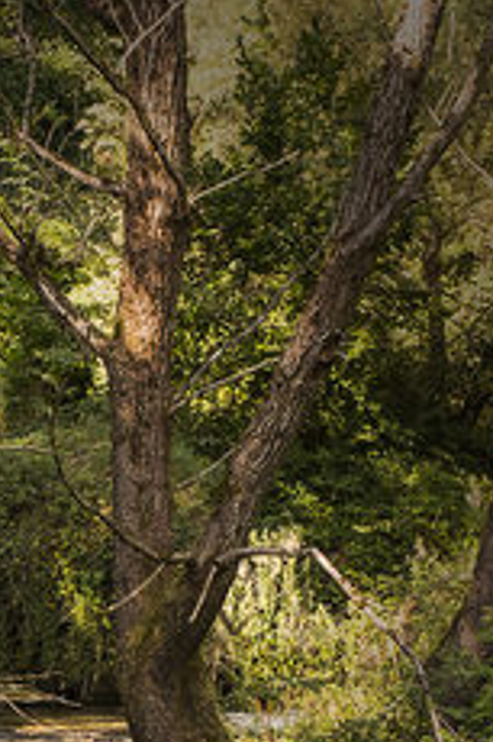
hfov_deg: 12.5
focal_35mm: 107
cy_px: 907
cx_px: -61
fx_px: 2201
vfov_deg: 18.1
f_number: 8
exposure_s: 1/50
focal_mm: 27.4
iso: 250
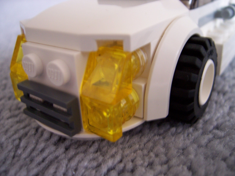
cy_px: 88
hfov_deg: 51.4
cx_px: 118
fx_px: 244
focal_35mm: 36
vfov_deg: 39.7
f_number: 3
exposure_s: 1/3
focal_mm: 6
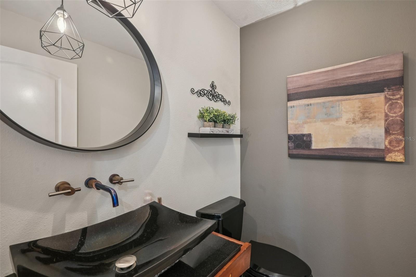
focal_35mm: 16
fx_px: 185
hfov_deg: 96.7
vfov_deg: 73.7
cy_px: 138
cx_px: 208
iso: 400
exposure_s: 1/2
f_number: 8
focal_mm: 16
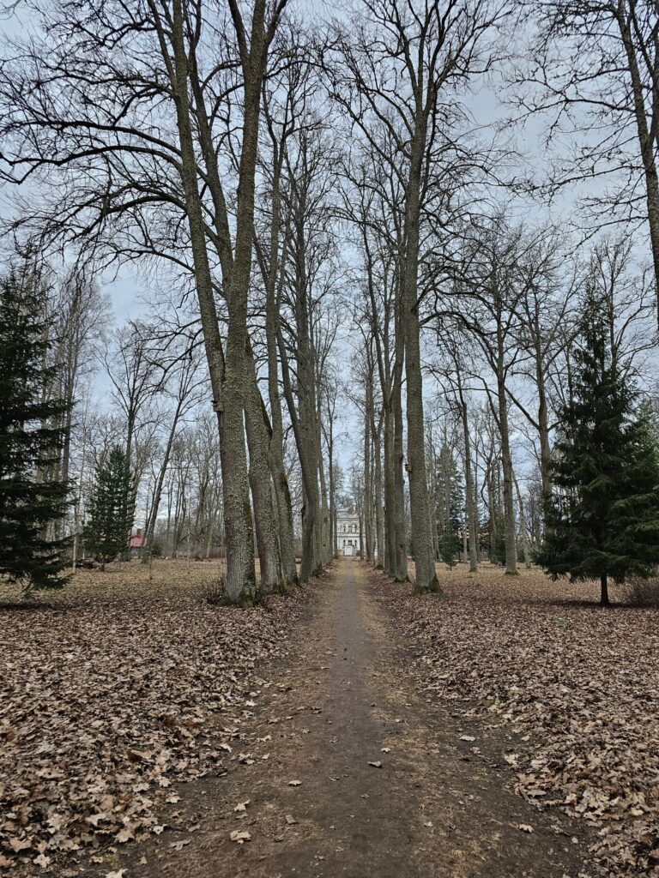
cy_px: 439
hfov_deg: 58.9
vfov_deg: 73.9
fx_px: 584
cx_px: 330
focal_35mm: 23
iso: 125
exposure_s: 1/100
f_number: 1.7
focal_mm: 6.3
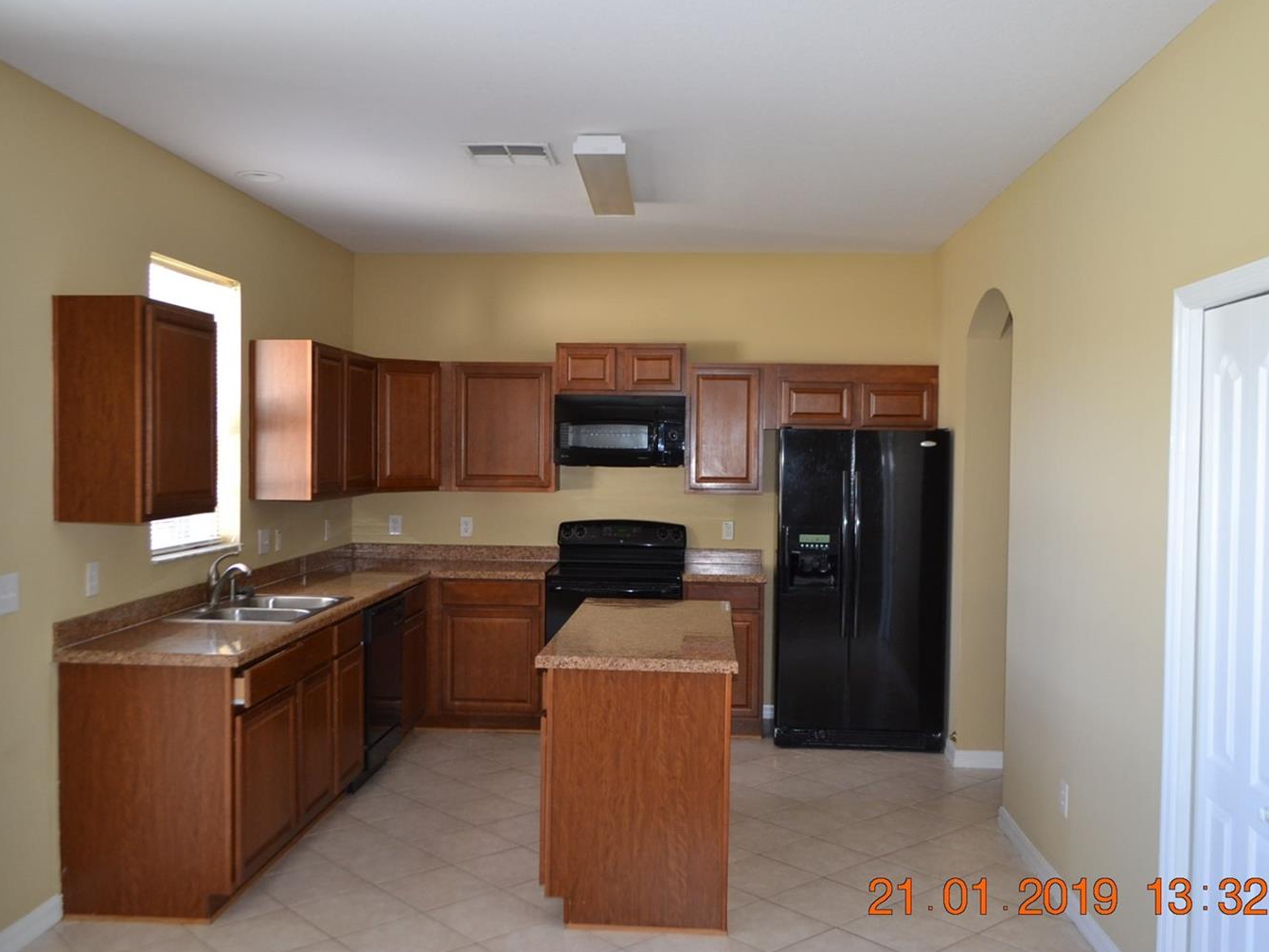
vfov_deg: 45.4
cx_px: 653
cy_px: 469
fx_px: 1136
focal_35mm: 31
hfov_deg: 58.3
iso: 450
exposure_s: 1/60
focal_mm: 18
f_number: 3.5
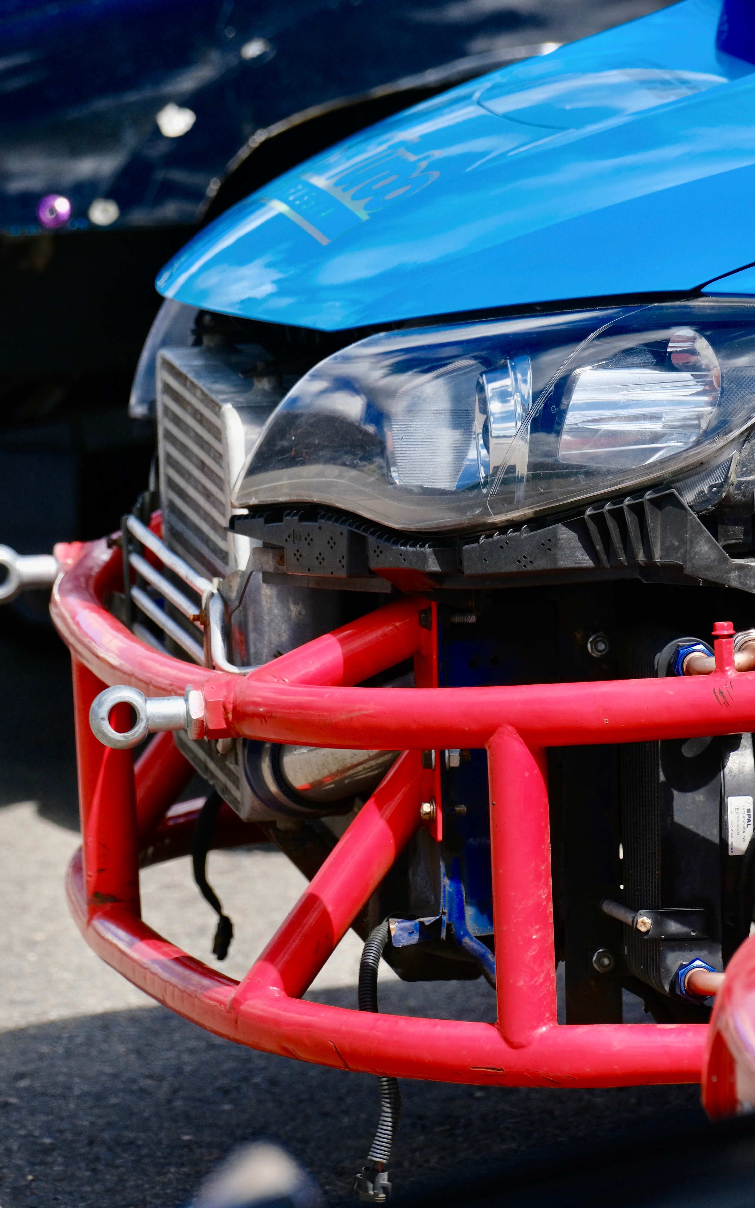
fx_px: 15112
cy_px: 604
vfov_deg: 4.6
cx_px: 374
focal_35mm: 459
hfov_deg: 2.9
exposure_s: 1/450
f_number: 9
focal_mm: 300
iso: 250
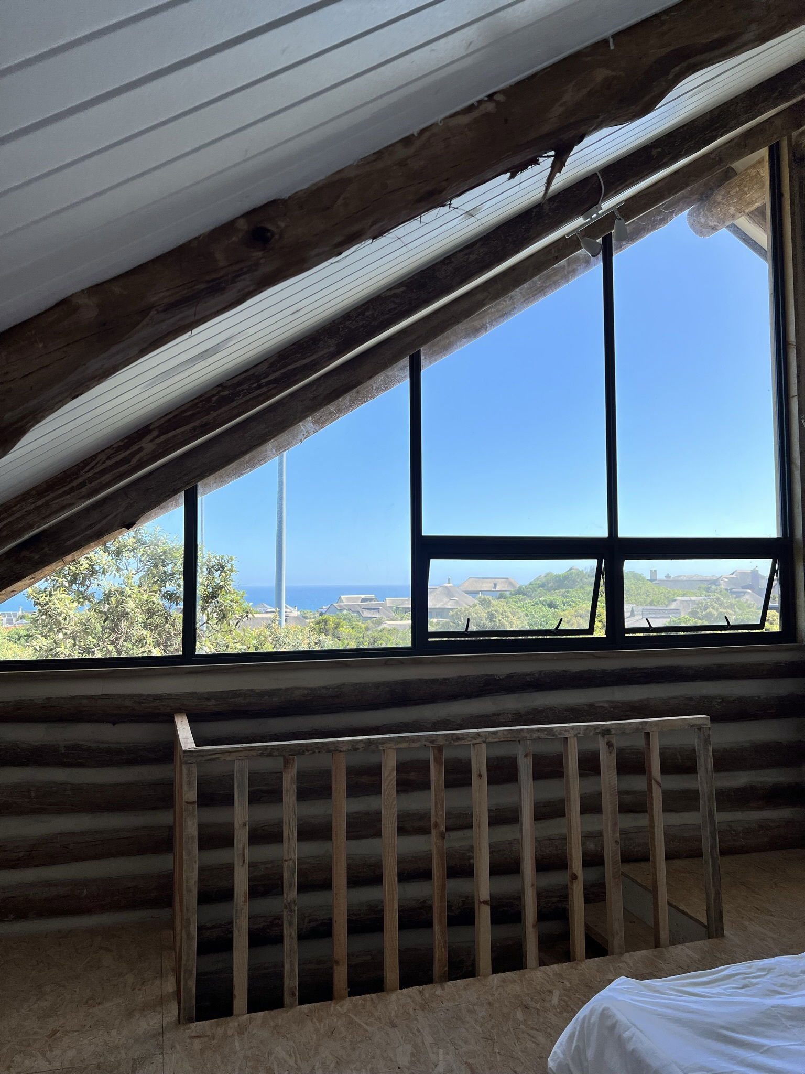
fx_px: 806
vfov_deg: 67.3
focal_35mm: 26
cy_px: 537
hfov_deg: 53.1
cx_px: 402
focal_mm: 5.7
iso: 50
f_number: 1.5
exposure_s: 1/2045
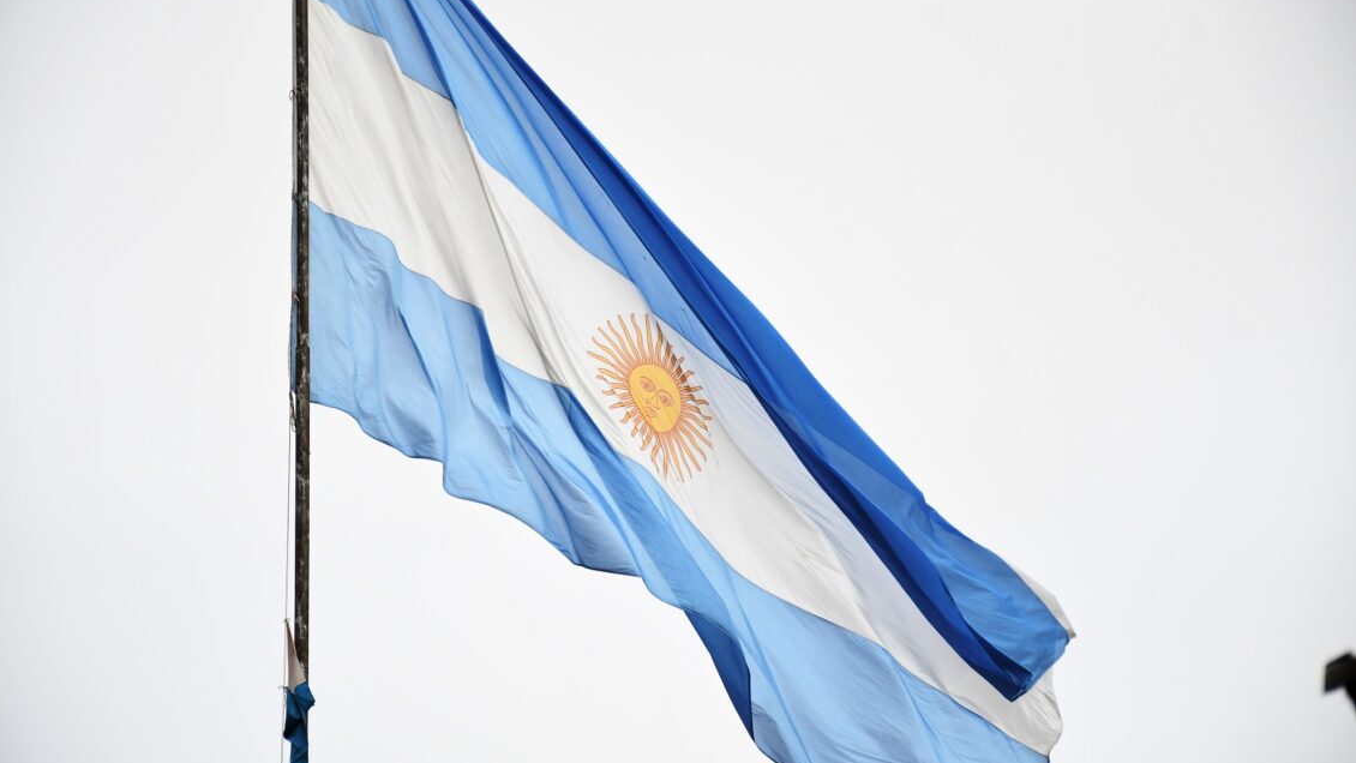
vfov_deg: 8.1
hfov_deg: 14.3
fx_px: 5394
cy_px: 364
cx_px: 673
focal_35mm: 150
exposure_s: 1/2000
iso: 800
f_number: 5.3
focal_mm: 95
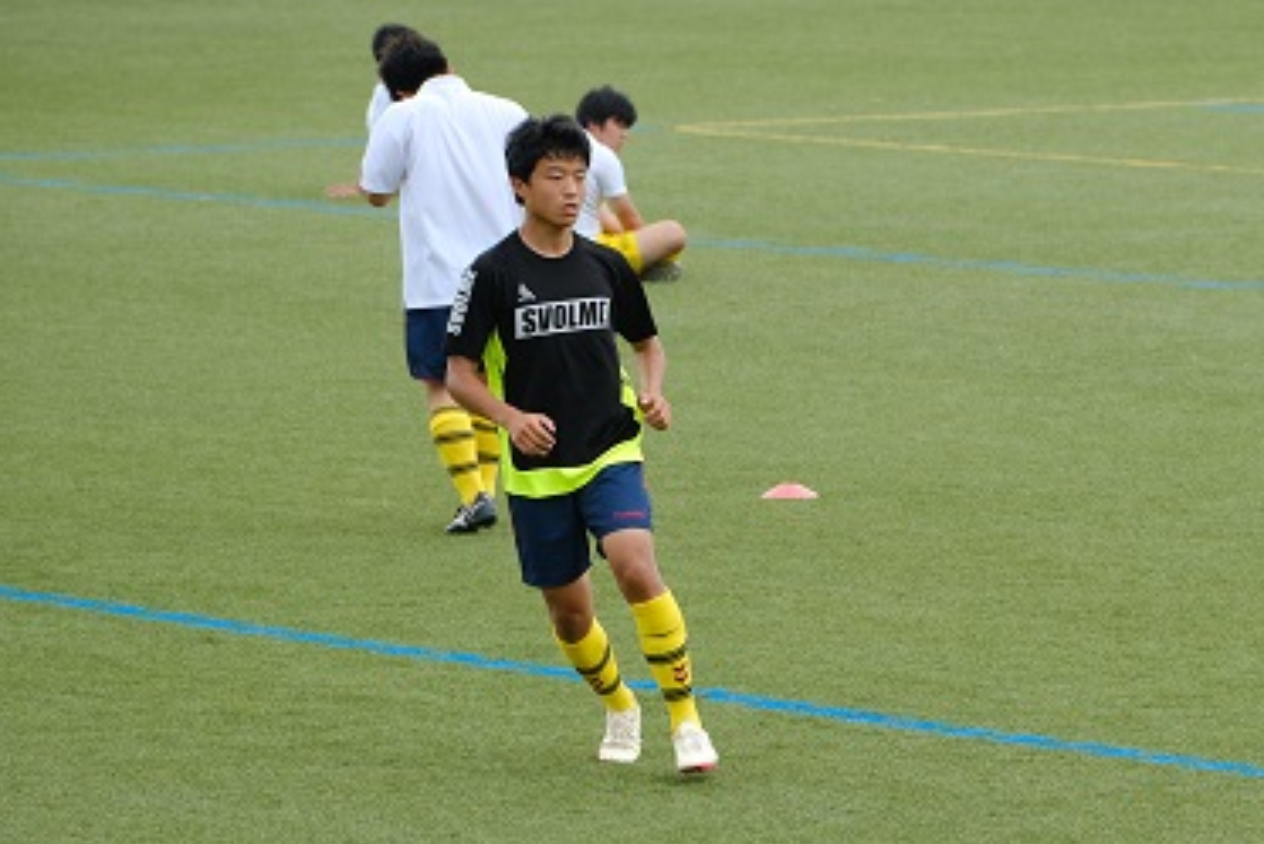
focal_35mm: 332
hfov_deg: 6.2
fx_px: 11661
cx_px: 834
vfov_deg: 4.1
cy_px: 500
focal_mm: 165.1
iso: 800
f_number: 5.6
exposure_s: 1/500
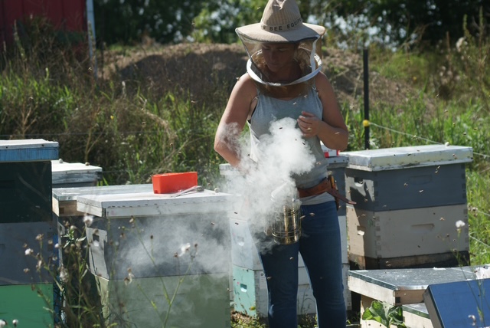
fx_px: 2248
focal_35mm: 165
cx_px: 245
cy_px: 164
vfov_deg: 8.3
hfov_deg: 12.4
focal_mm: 110
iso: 100
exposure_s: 1/500
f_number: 5.6
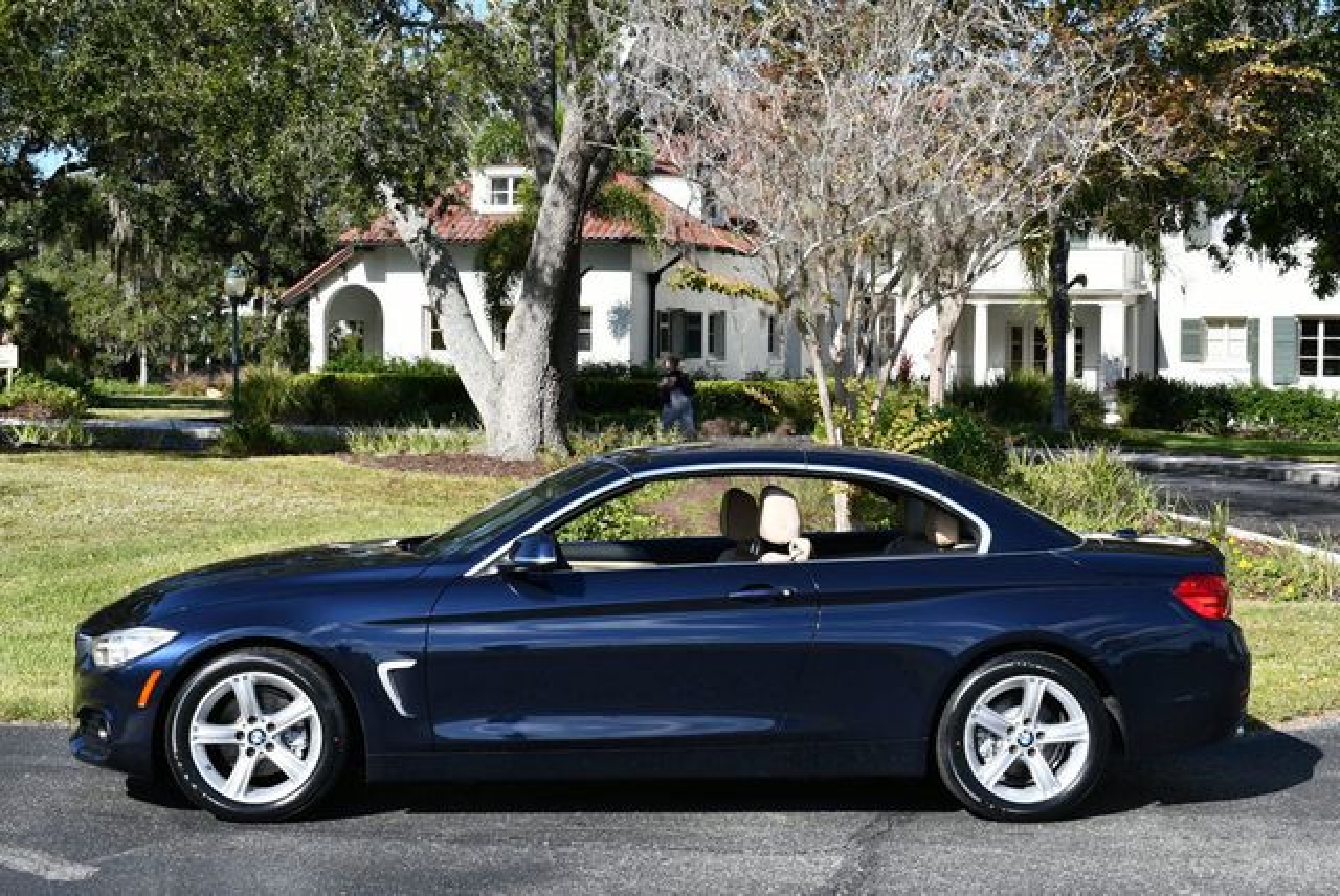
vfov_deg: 22.0
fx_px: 2310
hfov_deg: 32.4
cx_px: 670
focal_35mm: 62
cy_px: 448
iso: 100
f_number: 8
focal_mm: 31
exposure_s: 1/250
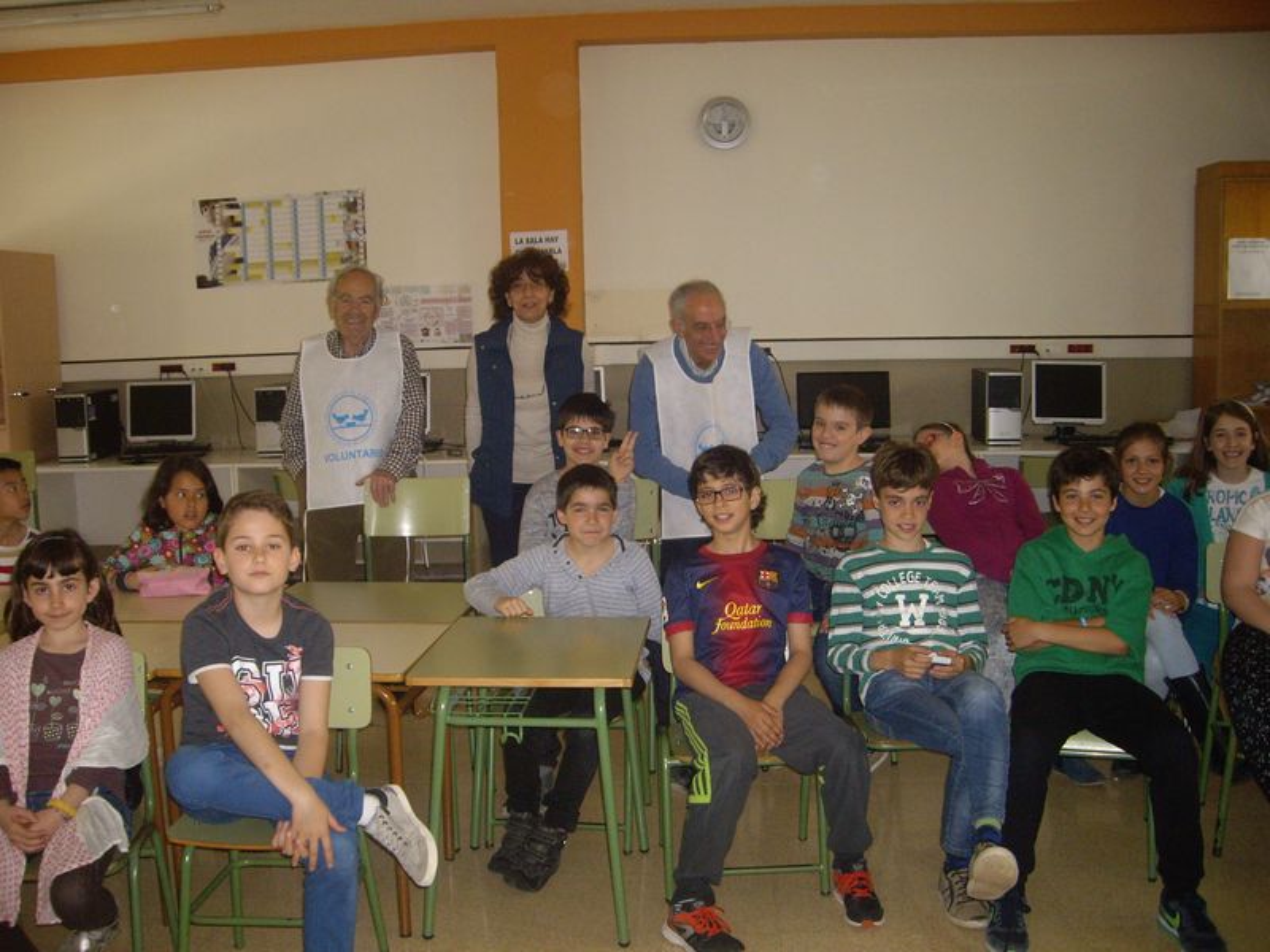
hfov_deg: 49.0
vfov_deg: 37.7
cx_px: 635
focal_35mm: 38
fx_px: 1394
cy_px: 476
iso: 200
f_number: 2.7
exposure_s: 1/40
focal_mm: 6.2
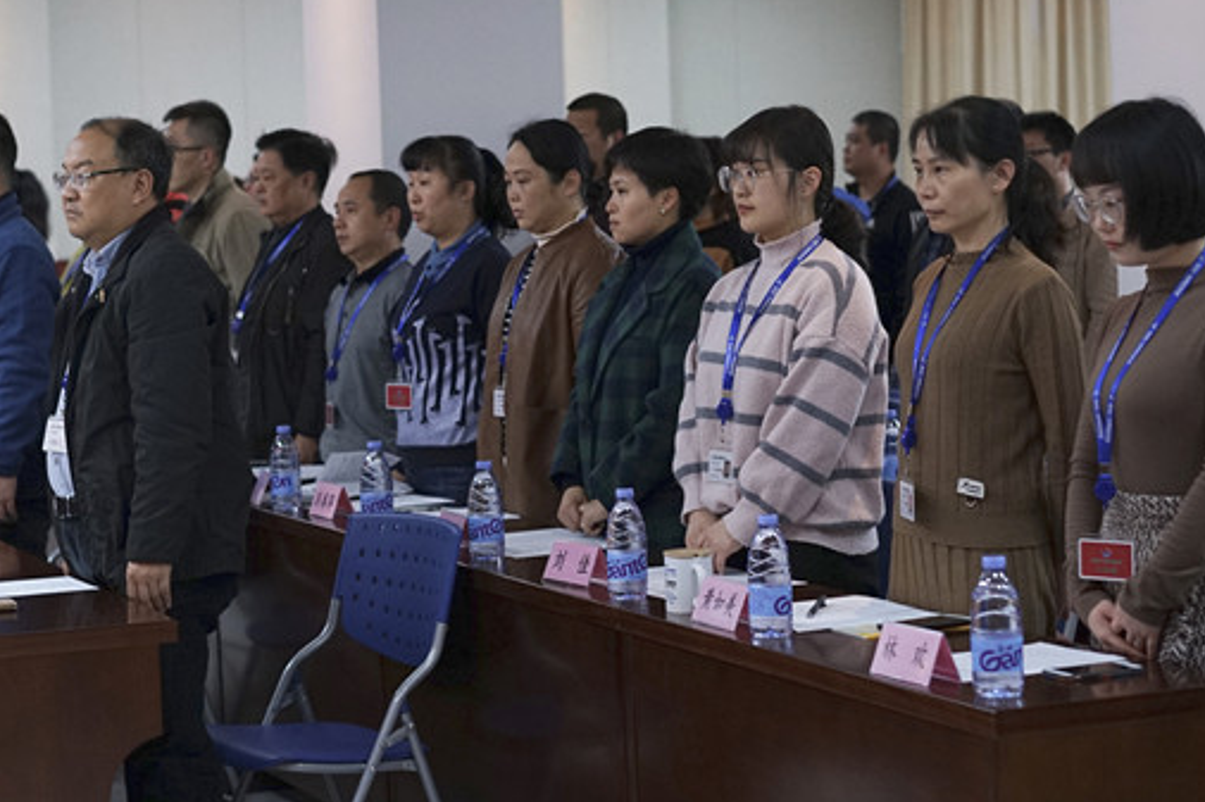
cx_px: 436
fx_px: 2911
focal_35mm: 87
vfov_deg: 15.7
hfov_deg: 23.3
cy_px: 277
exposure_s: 1/250
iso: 1250
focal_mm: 55
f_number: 2.8
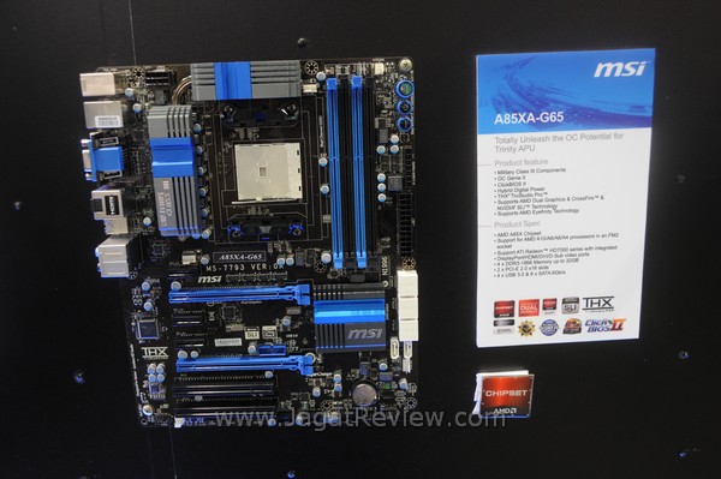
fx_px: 720
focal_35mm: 36
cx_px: 360
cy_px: 240
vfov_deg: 36.8
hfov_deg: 53.2
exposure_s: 1/60
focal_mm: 24
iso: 800
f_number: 4
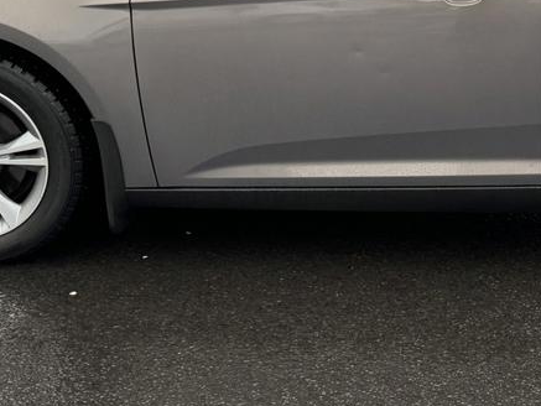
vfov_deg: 19.3
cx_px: 498
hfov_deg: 25.1
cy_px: 43
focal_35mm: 75
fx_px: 1172
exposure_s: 1/121
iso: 160
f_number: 1.78
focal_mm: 6.76
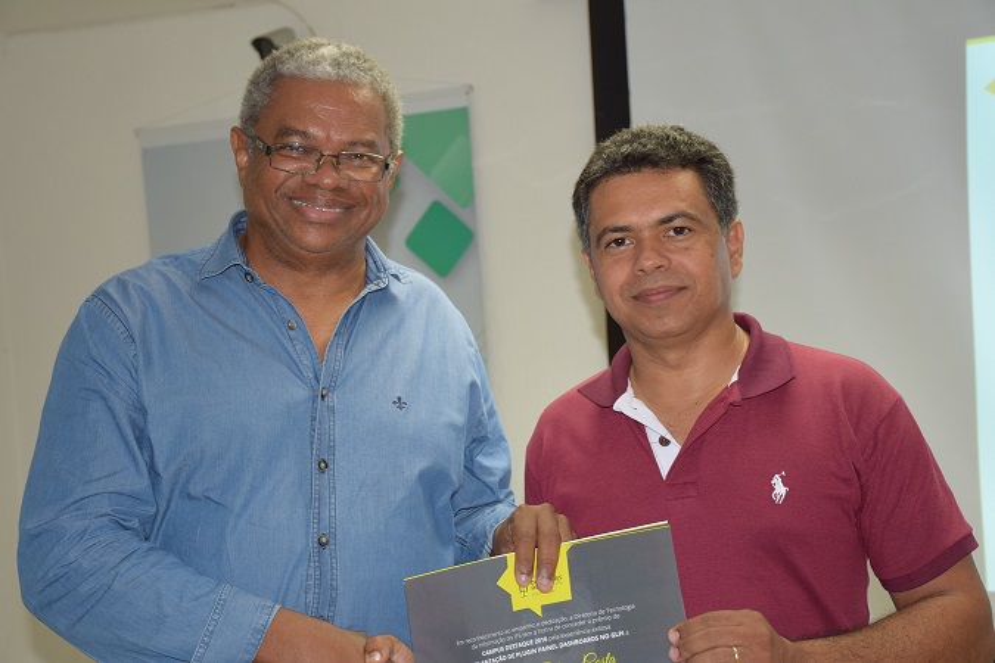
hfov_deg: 35.1
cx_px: 498
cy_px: 332
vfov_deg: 23.8
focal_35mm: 57
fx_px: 1575
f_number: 4.2
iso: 800
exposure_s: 1/60
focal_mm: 38
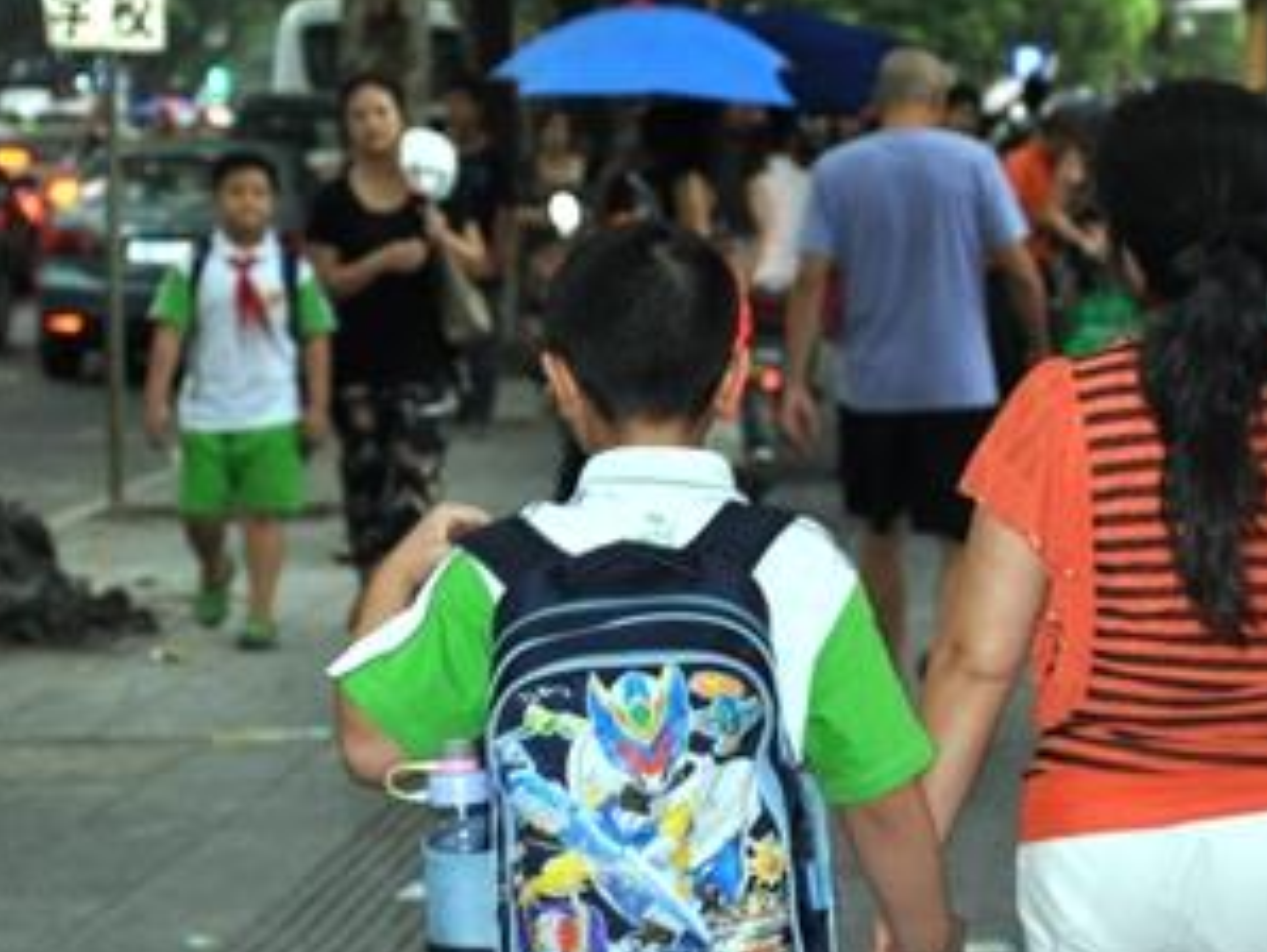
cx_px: 736
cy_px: 597
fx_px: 5641
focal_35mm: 154
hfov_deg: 12.8
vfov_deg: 9.6
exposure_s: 1/60
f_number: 5
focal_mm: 58
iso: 800
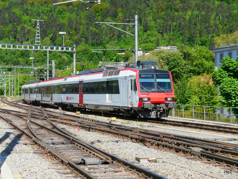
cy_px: 90
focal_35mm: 75
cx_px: 119
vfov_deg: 19.6
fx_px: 516
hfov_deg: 26.0
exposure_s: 1/500
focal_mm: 12.3
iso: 100
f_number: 5
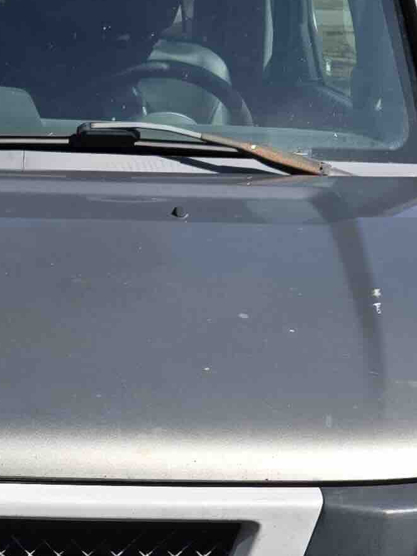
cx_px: -133
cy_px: 529
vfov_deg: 18.5
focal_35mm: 104
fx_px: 1672
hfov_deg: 13.7
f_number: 1.8
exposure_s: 1/1347
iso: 25
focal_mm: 5.4
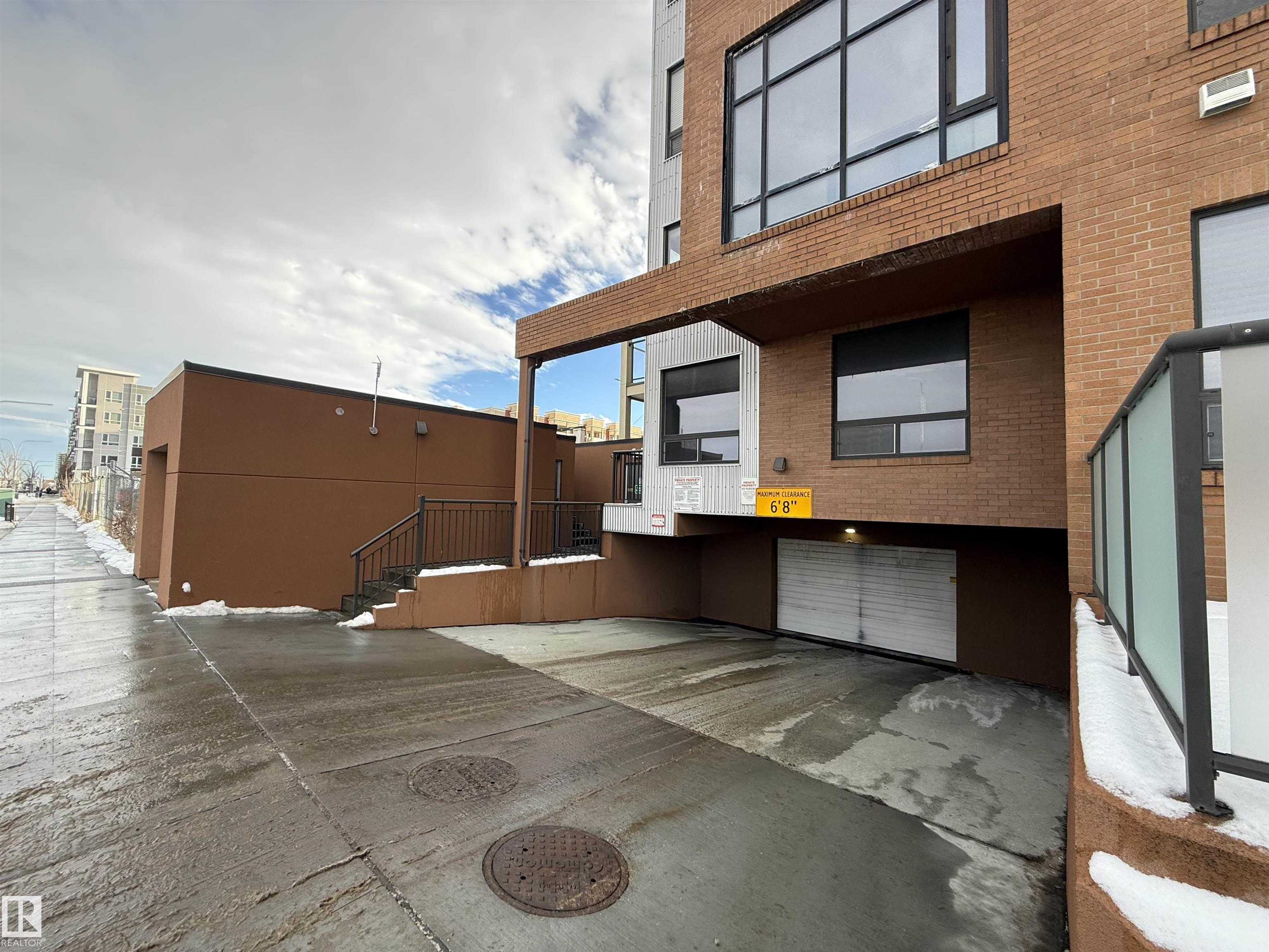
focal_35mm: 14
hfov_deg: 102.1
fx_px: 513
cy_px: 476
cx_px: 634
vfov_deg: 85.7
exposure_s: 1/486
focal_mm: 2.22
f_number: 2.2
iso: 64
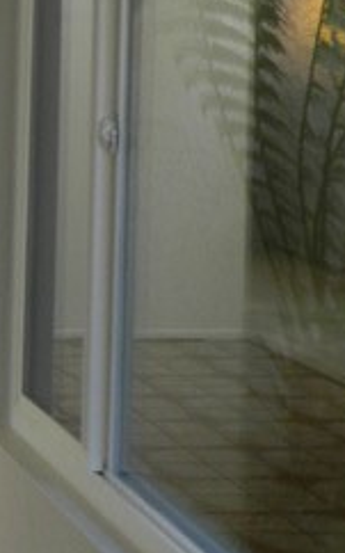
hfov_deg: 10.3
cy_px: 59
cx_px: -462
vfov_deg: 18.3
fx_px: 1687
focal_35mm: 112
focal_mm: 4.5
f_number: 3.1
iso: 80
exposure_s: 1/40
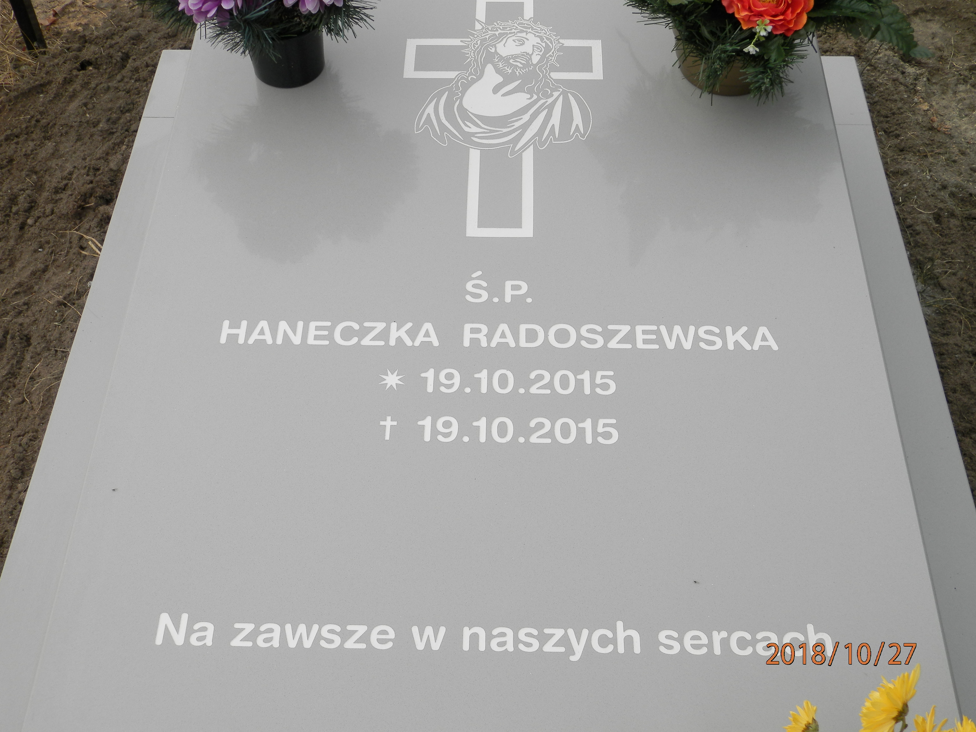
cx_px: 488
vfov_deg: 36.0
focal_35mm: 40
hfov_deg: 46.8
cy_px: 366
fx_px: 1128
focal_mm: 7.2
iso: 80
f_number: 3.5
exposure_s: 1/160
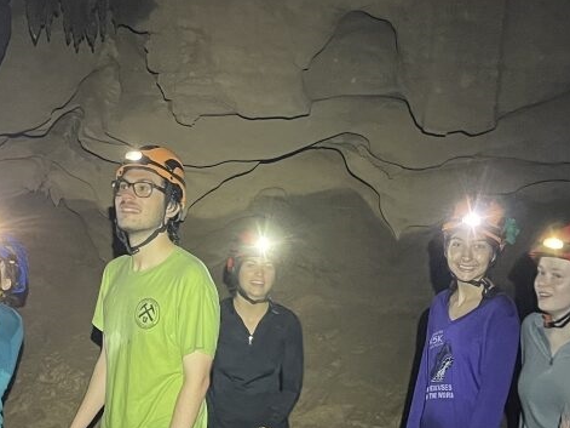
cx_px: 221
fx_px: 1070
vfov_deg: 22.2
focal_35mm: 65
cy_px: 366
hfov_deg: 29.7
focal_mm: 5.1
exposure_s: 1/40
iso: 640
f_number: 1.6
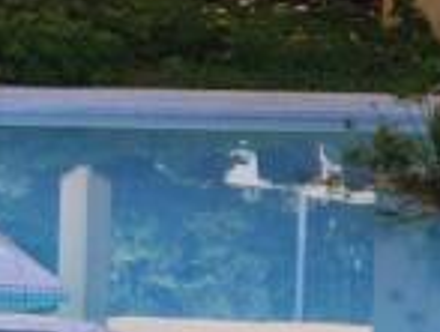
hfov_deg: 12.2
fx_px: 1809
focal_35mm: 142
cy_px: -34
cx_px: -467
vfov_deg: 10.4
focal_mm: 5.4
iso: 20
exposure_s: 1/1000
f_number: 1.8
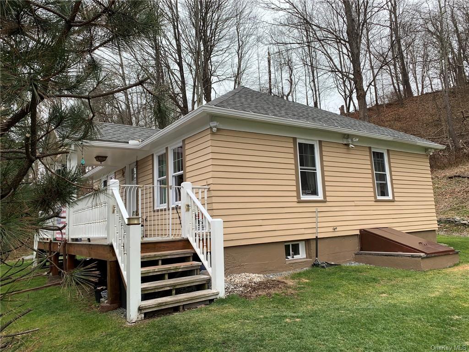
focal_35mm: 26
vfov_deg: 53.1
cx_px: 234
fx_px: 352
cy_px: 176
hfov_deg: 67.3
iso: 25
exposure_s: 1/154
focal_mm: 4.25
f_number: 1.8
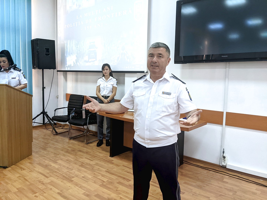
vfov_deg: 51.4
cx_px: 134
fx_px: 208
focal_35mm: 27
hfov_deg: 65.3
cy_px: 100
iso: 379
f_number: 1.73
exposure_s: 1/99.9
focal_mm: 4.38
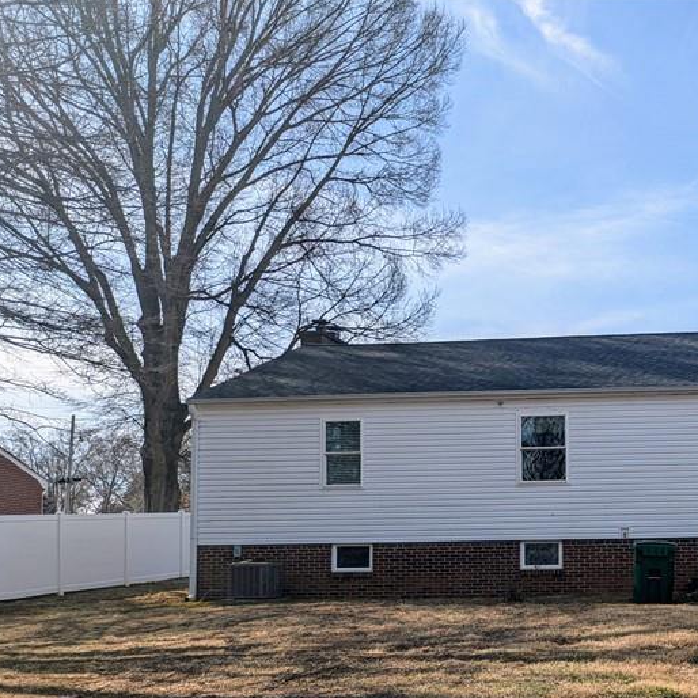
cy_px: 516
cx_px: 666
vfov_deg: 37.5
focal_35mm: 44
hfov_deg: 35.4
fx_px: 1004
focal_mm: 5.43
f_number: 1.89
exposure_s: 1/1919
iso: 49
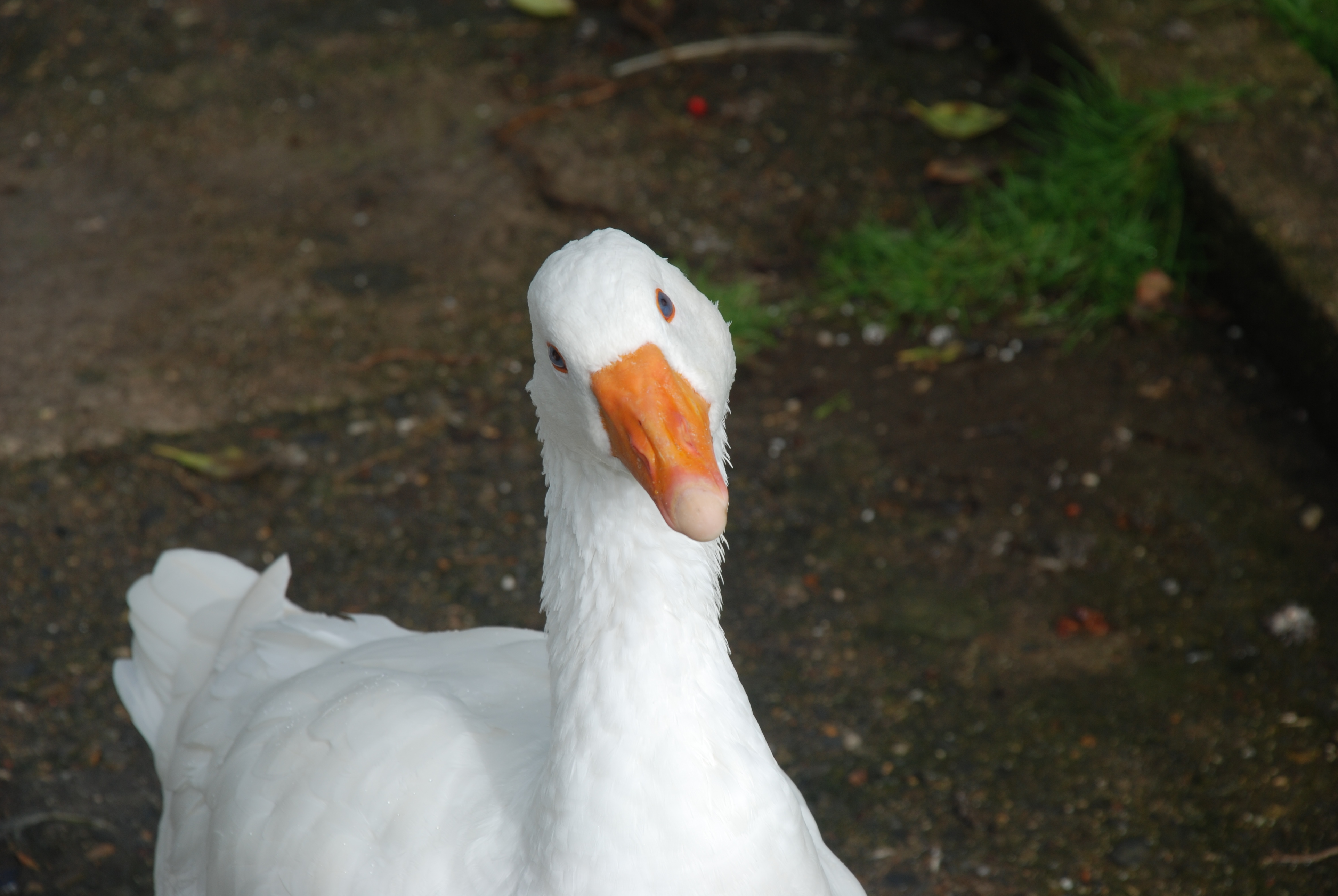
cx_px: 667
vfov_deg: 8.1
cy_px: 446
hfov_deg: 12.1
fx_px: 6289
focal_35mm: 169
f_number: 8
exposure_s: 1/200
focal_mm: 112
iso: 100
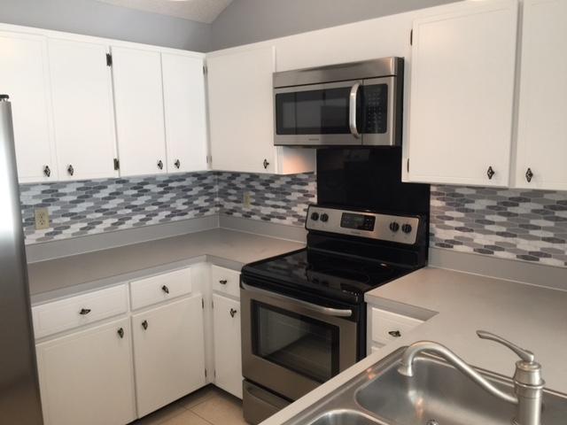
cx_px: 284
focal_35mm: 29
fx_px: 475
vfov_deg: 48.2
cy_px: 212
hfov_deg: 61.7
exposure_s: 1/30
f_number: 2.2
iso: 50
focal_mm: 4.15
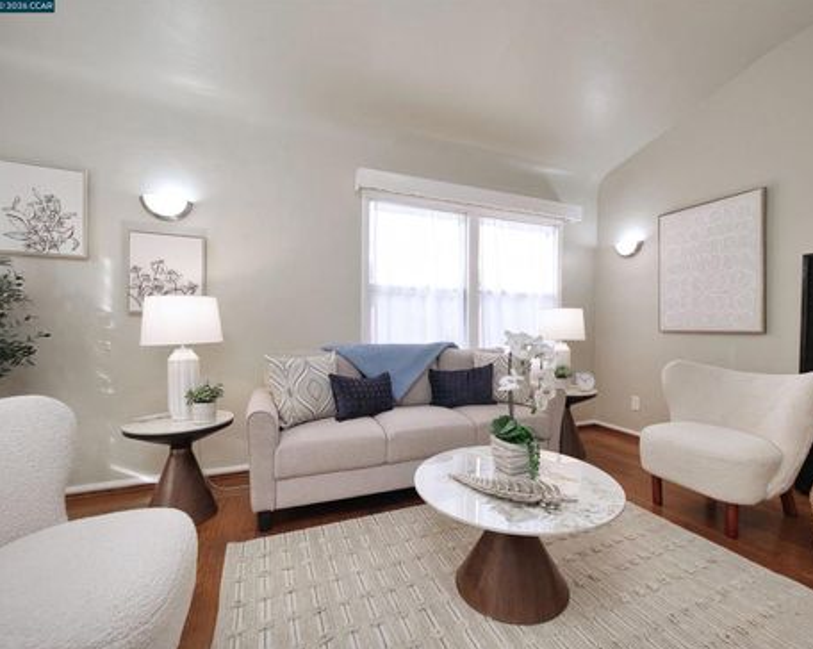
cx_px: 442
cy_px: 333
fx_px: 361
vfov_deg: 83.9
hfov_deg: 96.6
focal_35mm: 15
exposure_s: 1/160
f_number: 3.5
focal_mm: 7
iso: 800
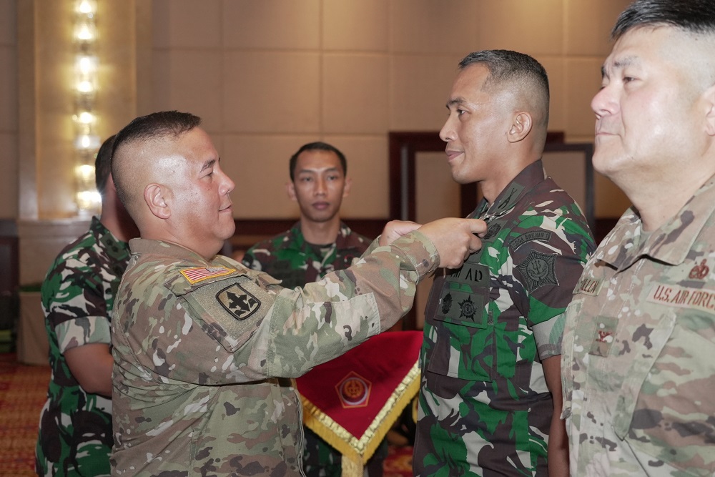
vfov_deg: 20.6
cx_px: 358
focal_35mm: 66
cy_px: 238
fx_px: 1311
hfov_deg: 30.5
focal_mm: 66
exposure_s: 1/160
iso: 5000
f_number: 6.3
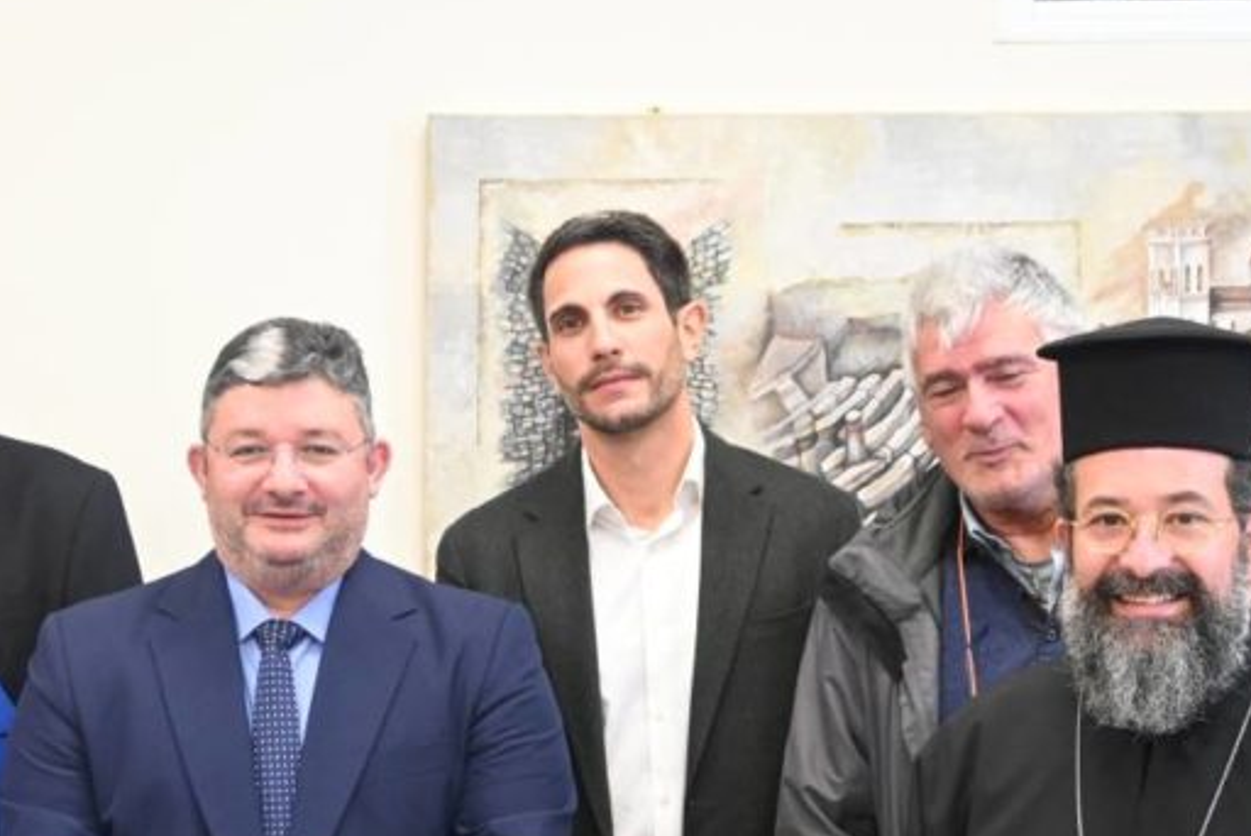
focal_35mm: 84
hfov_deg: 24.0
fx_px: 2921
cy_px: 681
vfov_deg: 16.2
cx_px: 386
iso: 2200
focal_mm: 28
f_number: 4.5
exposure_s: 1/125
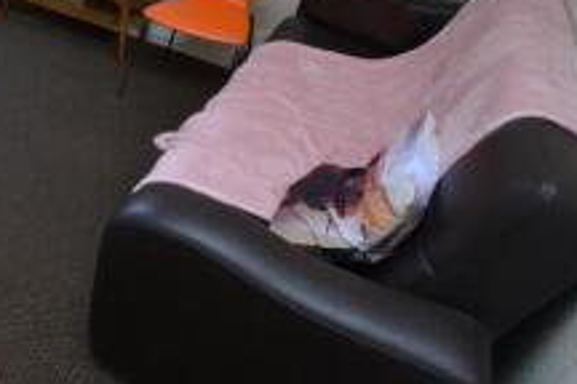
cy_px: 41
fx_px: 529
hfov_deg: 50.1
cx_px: 45
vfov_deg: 37.5
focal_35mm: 33
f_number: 8
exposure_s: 1/100
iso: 1600
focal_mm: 10
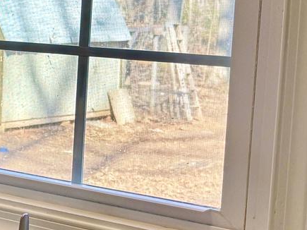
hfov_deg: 13.6
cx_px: -386
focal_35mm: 113
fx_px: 1002
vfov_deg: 13.0
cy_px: 28
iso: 100
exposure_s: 1/232
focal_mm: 6.76
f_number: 1.78
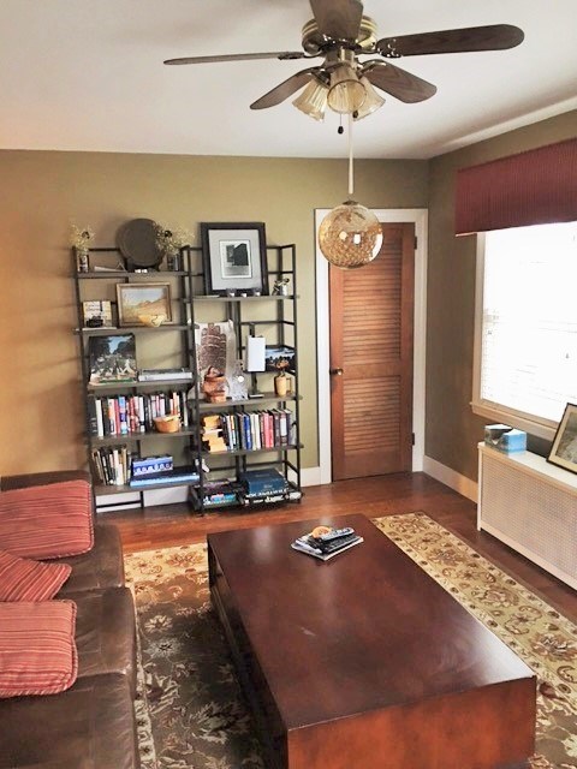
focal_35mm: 29
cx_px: 288
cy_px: 384
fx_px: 645
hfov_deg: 48.2
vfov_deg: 61.7
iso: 64
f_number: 2.2
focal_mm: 4.15
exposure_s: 1/4
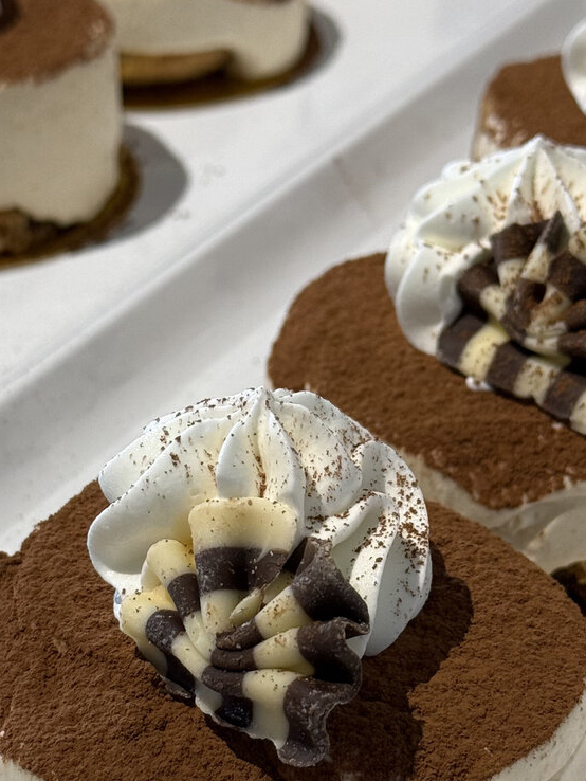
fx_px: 2346
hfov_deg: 14.2
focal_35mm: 104
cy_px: 548
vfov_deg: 18.8
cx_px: 265
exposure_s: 1/60
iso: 80
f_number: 1.78
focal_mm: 6.76
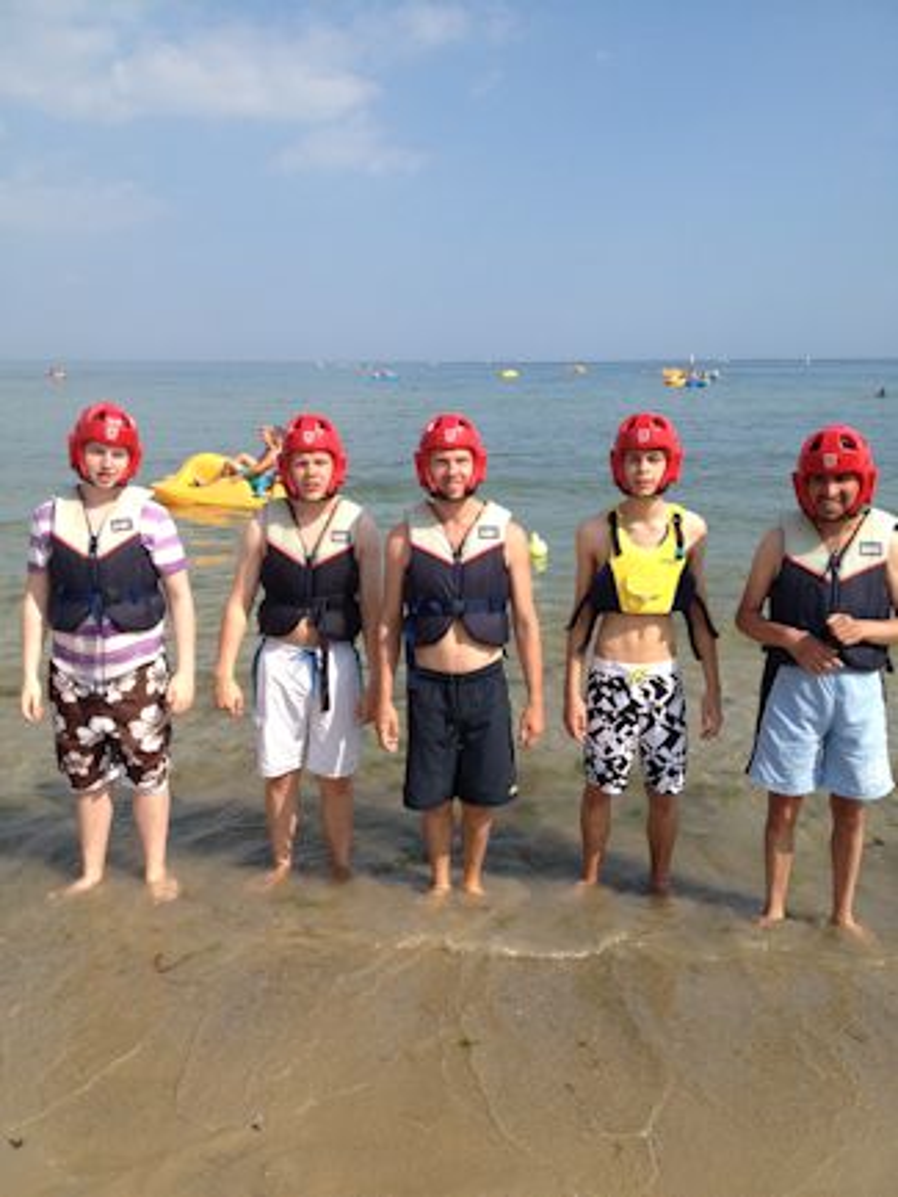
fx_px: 1210
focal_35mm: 35
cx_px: 449
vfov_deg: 52.6
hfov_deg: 40.7
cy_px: 598
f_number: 2.4
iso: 50
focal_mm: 4.28
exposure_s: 1/1672
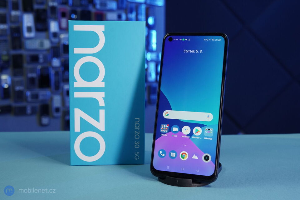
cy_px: 100
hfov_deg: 48.5
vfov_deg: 33.4
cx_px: 150
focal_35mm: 40
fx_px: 333
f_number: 7.1
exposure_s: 1/160
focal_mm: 40
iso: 2500
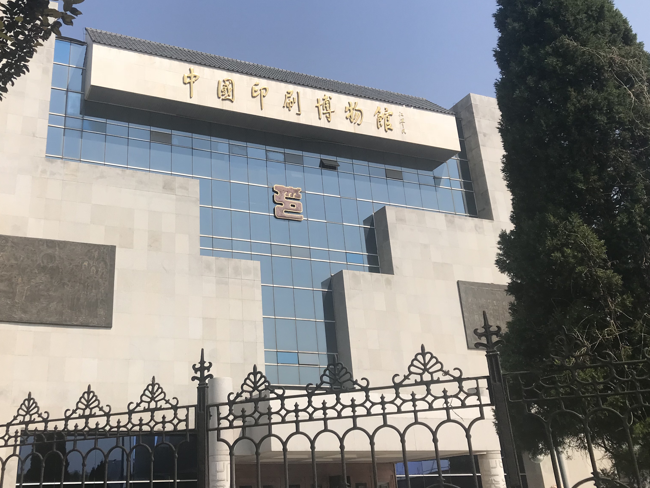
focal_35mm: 37
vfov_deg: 38.5
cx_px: 247
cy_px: 200
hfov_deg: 49.7
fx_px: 695
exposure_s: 1/3096
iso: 20
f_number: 1.8
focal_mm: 3.99
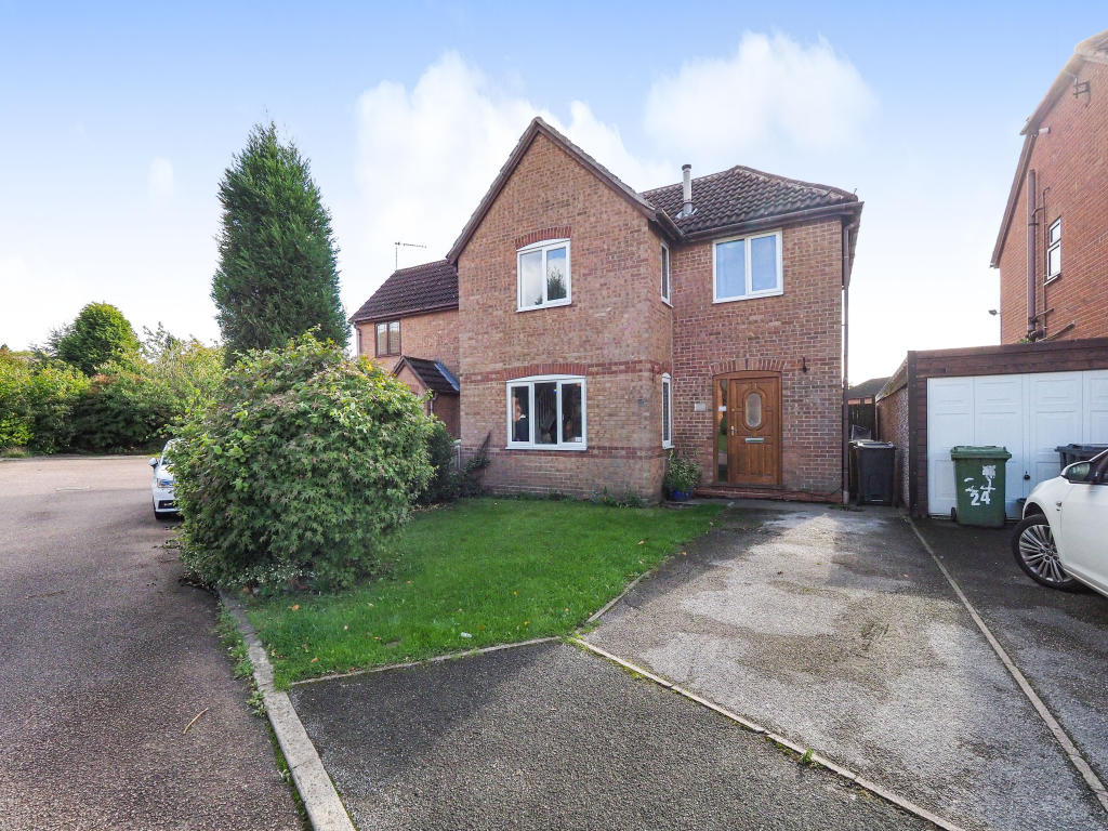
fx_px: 448
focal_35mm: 14
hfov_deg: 102.1
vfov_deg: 85.7
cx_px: 554
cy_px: 416
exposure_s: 1/800
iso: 1600
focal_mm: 7
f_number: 7.1
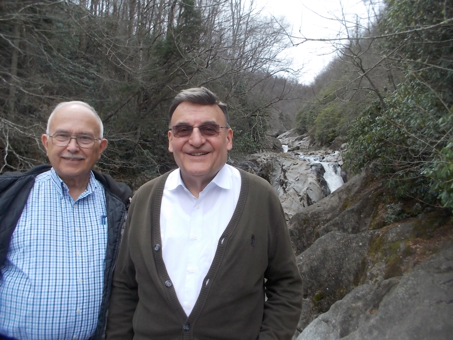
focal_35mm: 29
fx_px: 380
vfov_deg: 48.2
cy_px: 170
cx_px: 226
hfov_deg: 61.7
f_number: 3.3
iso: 80
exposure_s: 1/320
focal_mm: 4.1
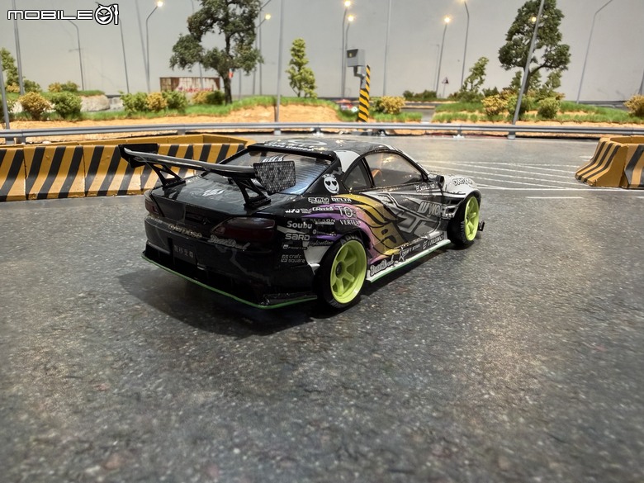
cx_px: 322
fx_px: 446
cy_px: 242
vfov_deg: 56.8
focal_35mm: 24
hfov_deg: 71.6
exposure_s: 1/60
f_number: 2.2
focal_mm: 2.22
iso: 250
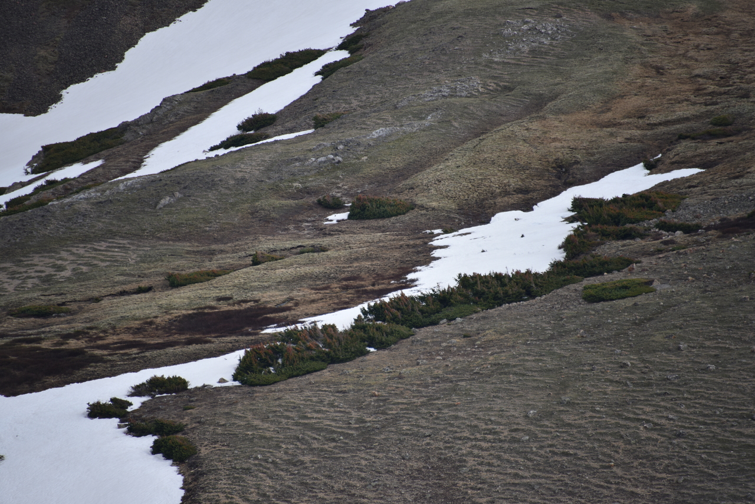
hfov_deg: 6.9
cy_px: 252
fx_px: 6293
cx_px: 378
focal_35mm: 300
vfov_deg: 4.6
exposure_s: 1/640
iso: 180
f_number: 5.6
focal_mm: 300
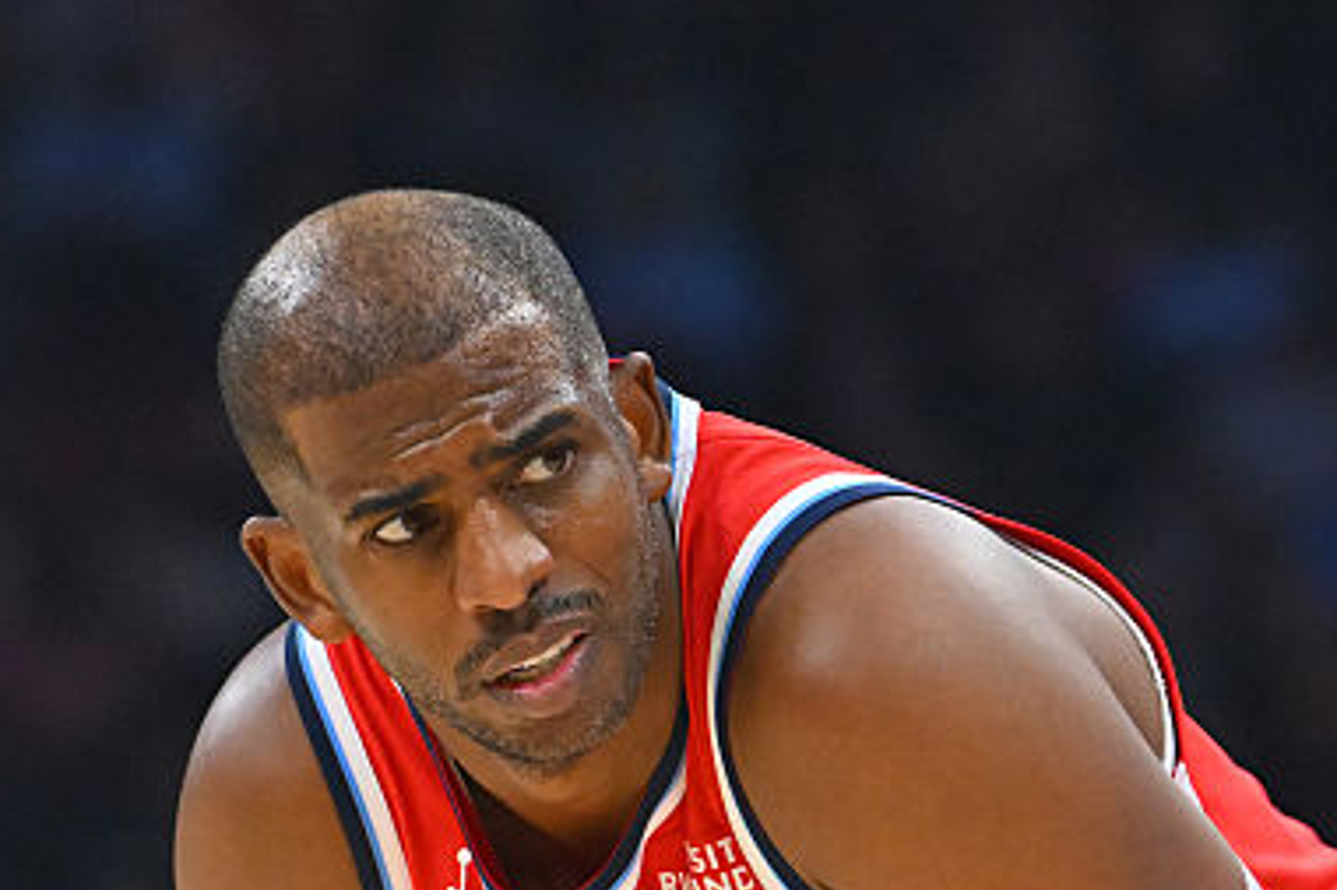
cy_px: 1113
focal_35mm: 539
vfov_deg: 2.5
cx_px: 862
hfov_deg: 3.8
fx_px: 20008
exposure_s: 1/2000
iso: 5000
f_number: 4
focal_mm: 200
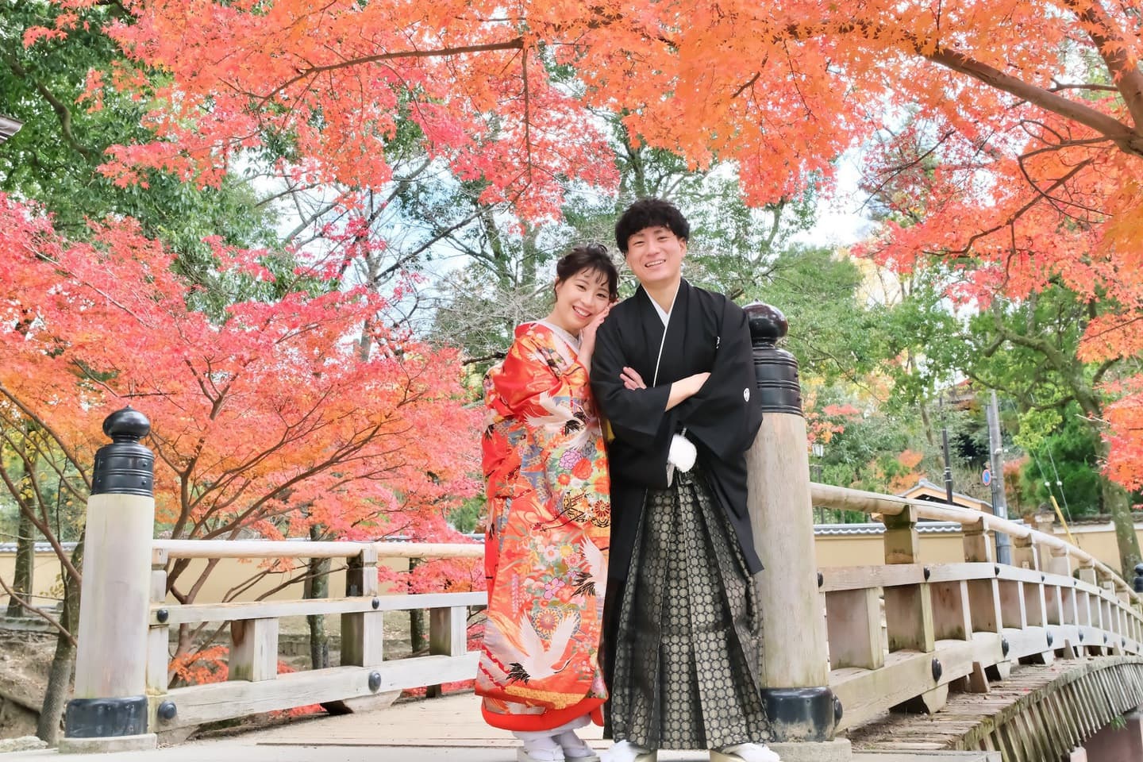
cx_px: 572
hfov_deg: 53.1
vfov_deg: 36.9
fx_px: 1143
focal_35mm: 36
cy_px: 381
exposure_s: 1/100
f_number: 7.1
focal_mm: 24
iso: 1600
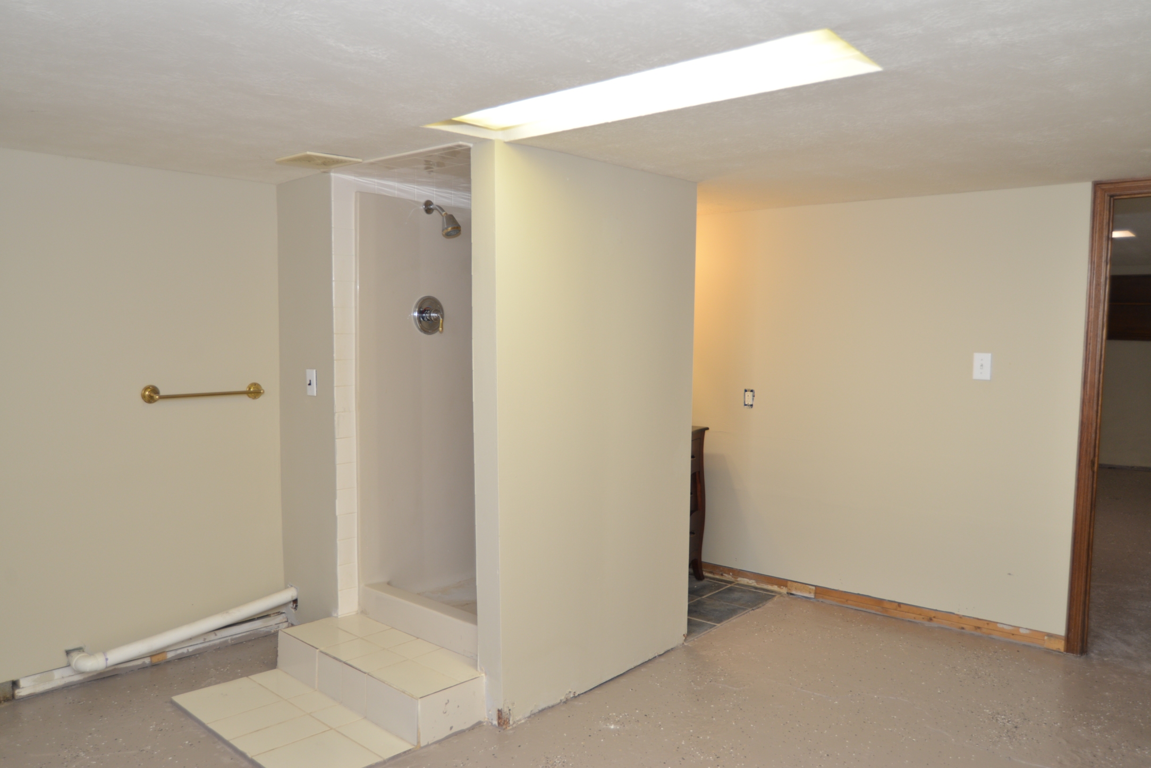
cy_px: 384
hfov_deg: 69.4
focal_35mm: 26
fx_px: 832
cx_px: 576
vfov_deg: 49.6
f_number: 4.5
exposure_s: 1/25
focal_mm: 26
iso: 400
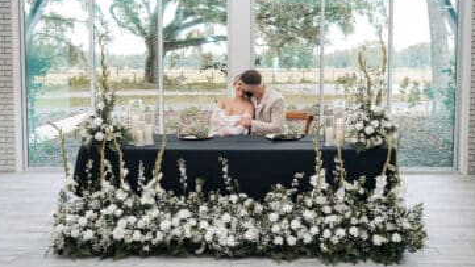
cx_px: 250
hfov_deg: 55.3
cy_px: 94
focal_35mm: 36
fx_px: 453
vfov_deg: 32.6
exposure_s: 1/160
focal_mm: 31
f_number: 5.6
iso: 1000
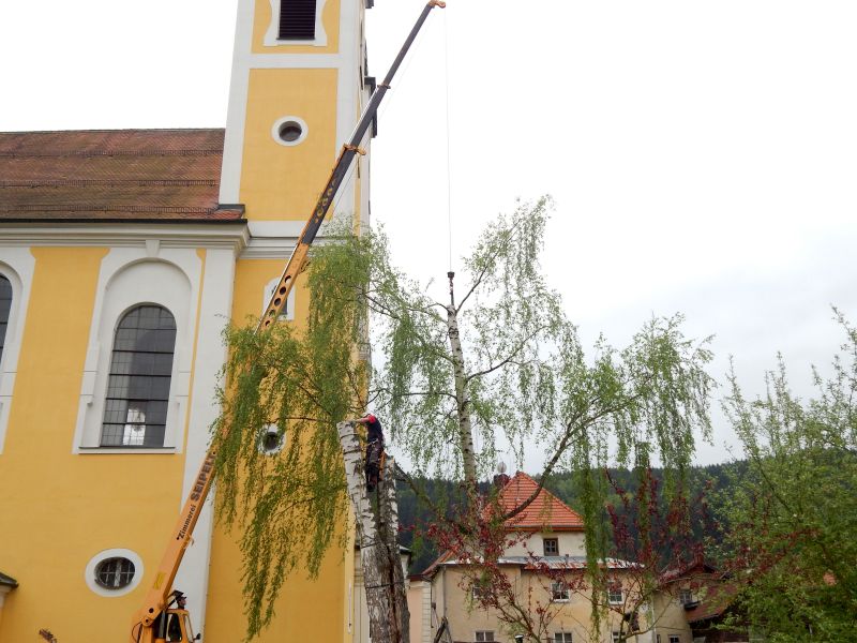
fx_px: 867
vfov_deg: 40.7
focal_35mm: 35
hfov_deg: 52.6
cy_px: 322
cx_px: 428
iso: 125
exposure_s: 1/500
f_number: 3.3
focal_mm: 6.1
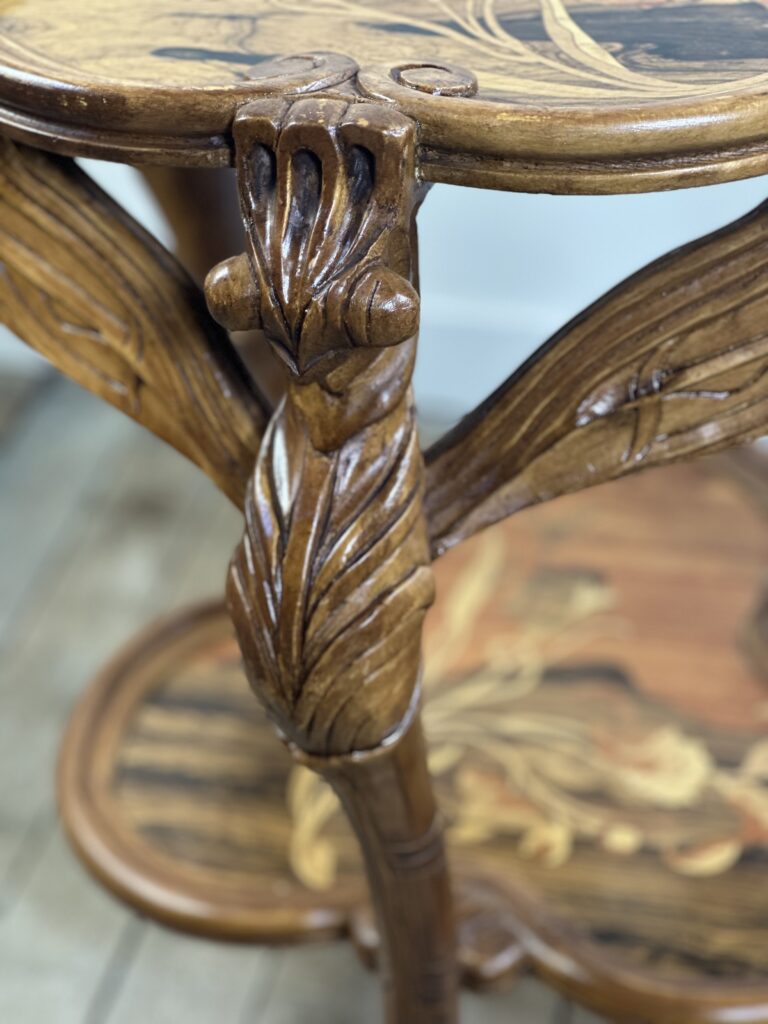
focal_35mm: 77
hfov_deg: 19.1
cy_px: 512
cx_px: 384
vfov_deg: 25.3
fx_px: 2278
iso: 160
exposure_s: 1/33
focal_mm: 9
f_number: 2.8
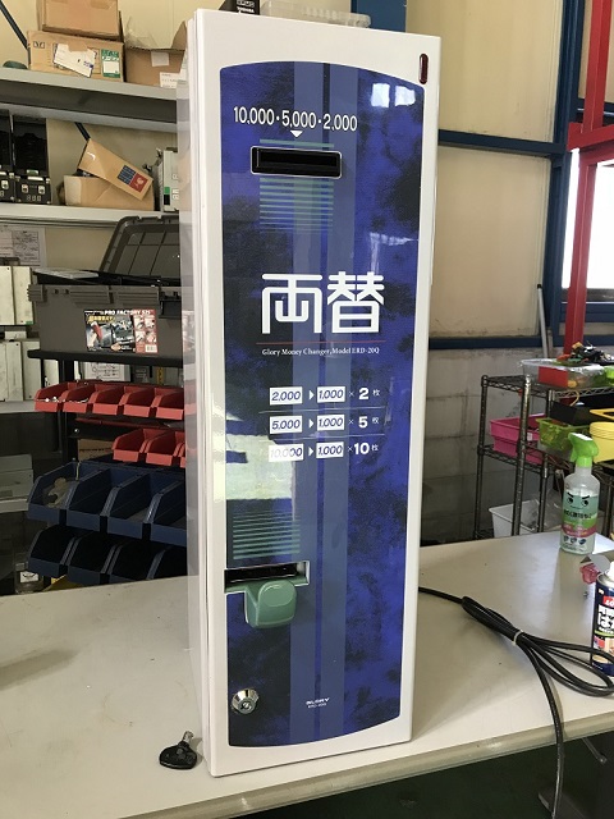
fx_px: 662
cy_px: 410
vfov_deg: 63.4
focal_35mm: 28
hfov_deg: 49.7
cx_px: 307
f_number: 1.8
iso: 40
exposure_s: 1/24
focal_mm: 3.99
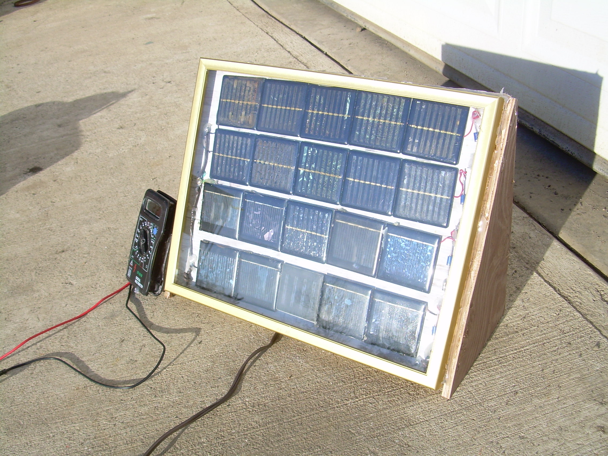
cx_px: 304
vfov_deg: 37.7
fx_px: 667
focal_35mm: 38
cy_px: 228
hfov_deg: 49.0
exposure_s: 1/273
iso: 50
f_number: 4.6
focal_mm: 6.3
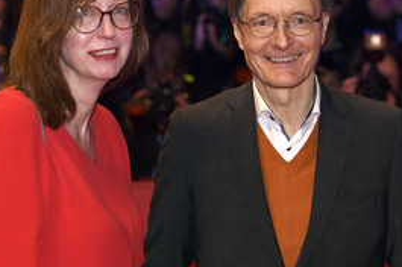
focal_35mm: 119
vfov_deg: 11.5
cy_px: 144
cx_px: 178
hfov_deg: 17.2
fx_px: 1327
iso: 800
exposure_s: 1/640
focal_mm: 70
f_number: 3.5
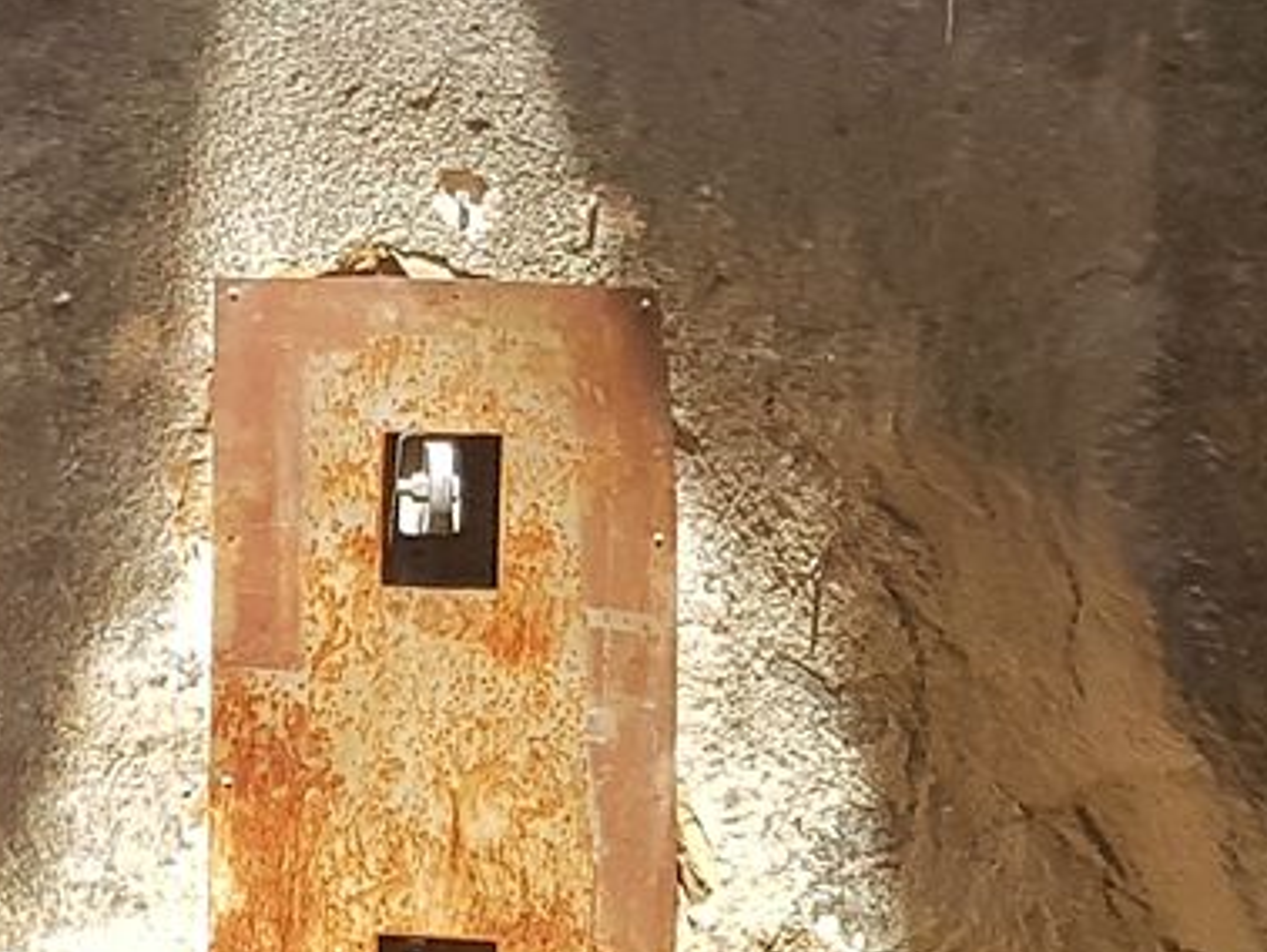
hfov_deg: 15.0
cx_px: -1176
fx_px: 4029
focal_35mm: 110
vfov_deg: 13.4
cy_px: 221
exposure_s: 1/142
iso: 50
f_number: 1.7
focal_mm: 4.2
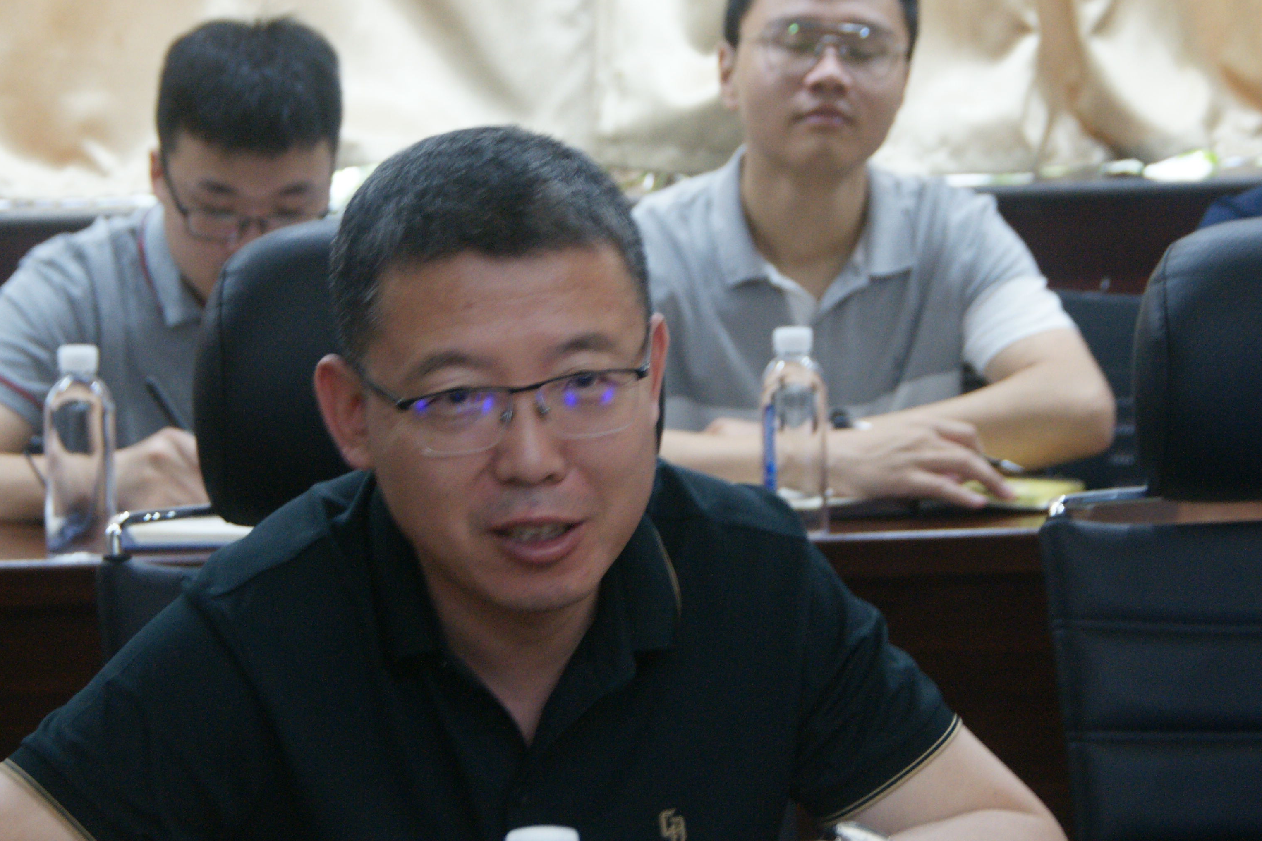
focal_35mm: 126
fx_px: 4417
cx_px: 541
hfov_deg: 16.3
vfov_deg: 10.9
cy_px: 466
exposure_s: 1/15
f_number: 4.5
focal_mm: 60
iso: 800
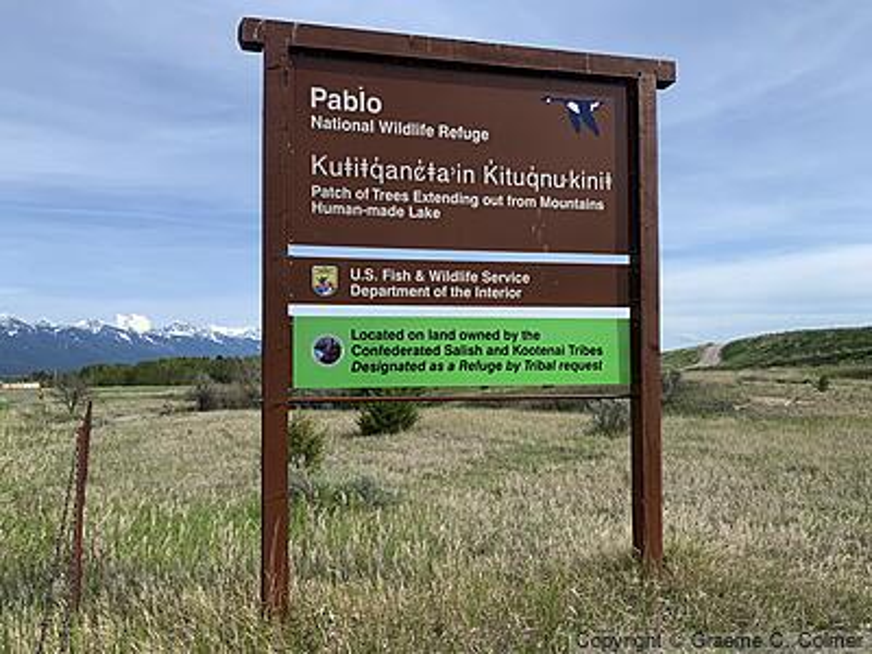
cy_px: 327
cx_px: 436
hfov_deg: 67.3
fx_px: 655
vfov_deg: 53.1
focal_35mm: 26
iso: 25
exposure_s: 1/2364
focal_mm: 4.25
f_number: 1.8
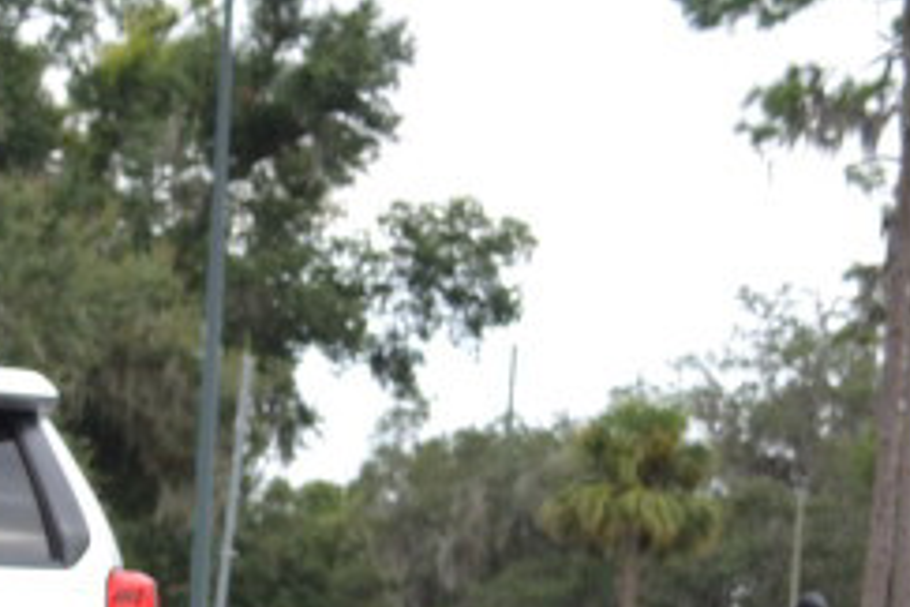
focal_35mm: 163
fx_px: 4120
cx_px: -625
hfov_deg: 11.8
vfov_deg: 8.0
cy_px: 1255
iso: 100
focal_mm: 22
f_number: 5.6
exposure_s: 1/125
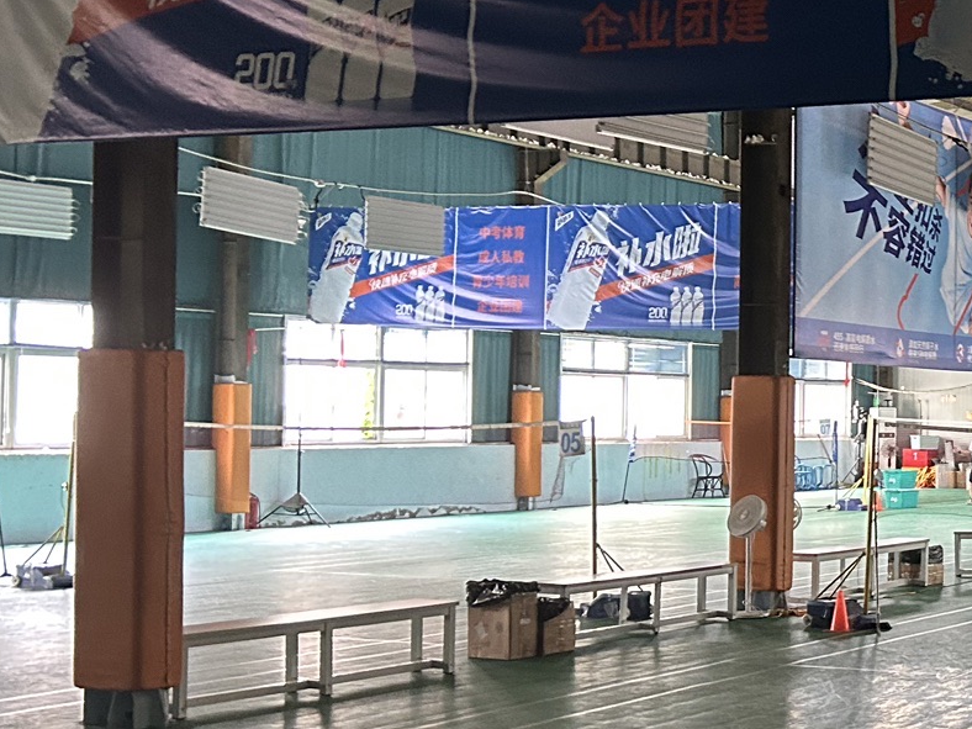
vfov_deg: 22.3
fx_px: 1853
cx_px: 1148
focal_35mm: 66
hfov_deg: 26.3
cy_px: 371
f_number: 1.5
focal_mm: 5.7
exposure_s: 1/60
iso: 400
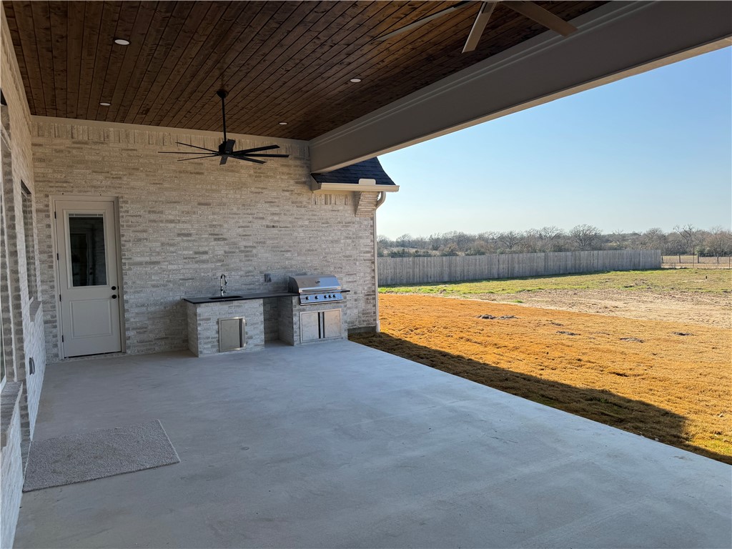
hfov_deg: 71.6
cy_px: 274
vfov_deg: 56.8
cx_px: 366
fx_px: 508
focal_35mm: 24
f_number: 1.78
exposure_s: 1/2833
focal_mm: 6.76
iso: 80
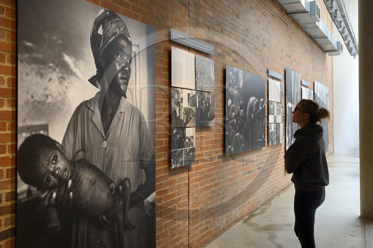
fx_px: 363
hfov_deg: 54.4
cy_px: 124
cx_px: 186
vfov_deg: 37.8
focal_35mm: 35
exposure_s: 1/40
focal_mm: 35
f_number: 6.3
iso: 1600
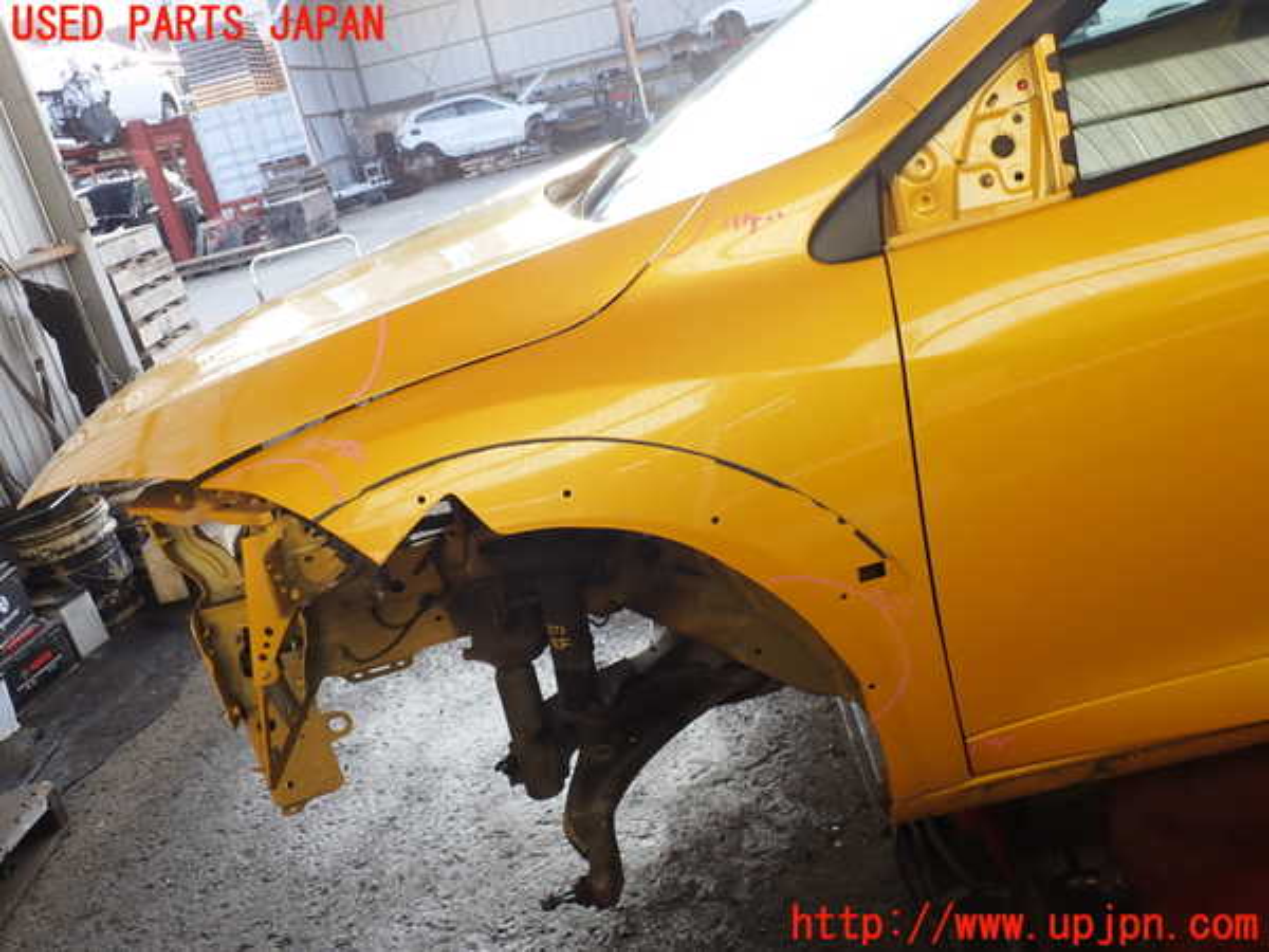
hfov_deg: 60.0
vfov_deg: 46.8
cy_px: 476
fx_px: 1100
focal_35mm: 30
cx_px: 634
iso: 100
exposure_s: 1/100
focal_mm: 5.4
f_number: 3.2
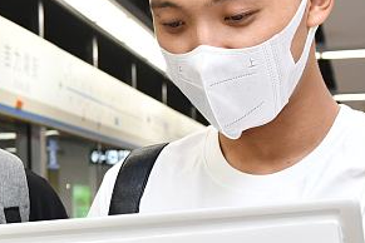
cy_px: 147
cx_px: -149
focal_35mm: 128
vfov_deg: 10.7
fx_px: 1298
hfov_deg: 15.1
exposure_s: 1/80
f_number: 5.6
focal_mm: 31
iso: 1000
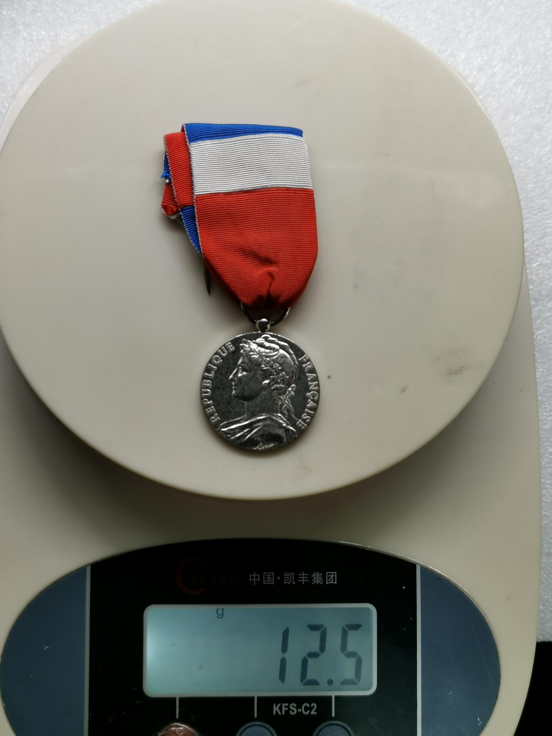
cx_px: 276
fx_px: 999
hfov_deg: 30.9
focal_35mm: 47
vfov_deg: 40.4
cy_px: 368
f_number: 1.6
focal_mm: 5.56
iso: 50
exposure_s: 1/100
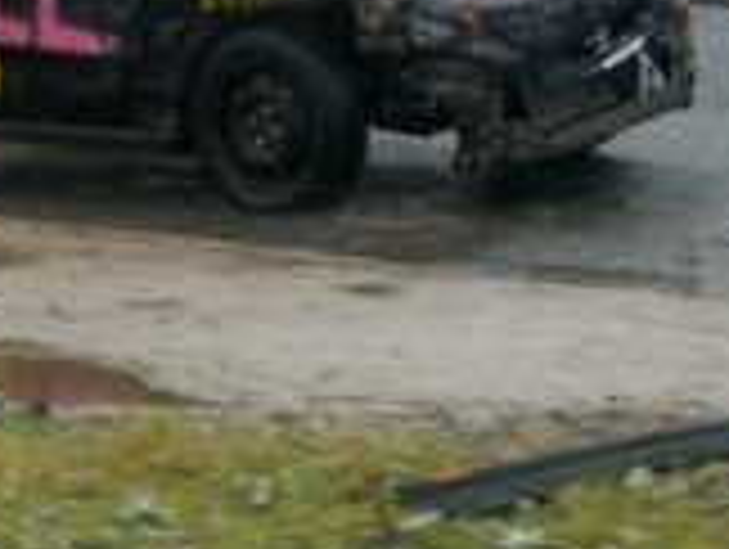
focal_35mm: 313
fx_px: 6599
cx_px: 148
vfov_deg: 4.7
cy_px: -302
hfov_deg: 6.3
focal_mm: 55
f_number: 5.3
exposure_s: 1/250
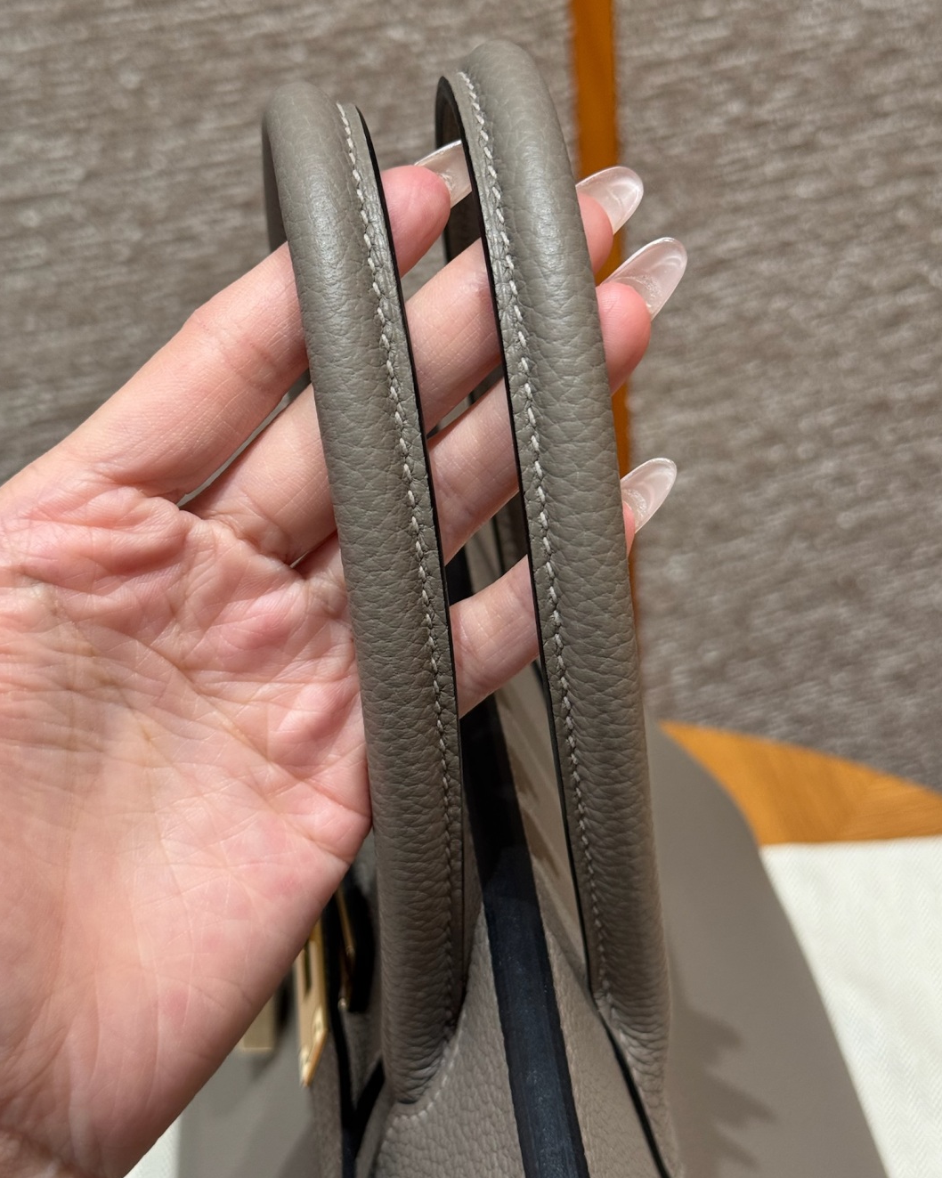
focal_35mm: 51
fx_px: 1778
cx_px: 475
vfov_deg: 36.7
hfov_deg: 29.7
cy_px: 611
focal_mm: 6.76
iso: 100
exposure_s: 1/100
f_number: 1.78
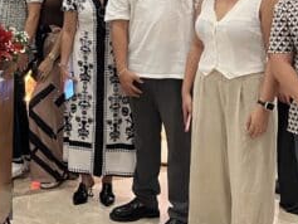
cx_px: -24
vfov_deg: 20.4
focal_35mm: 68
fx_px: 586
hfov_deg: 26.5
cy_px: -38
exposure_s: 1/60
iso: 200
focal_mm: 5.1
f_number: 1.6
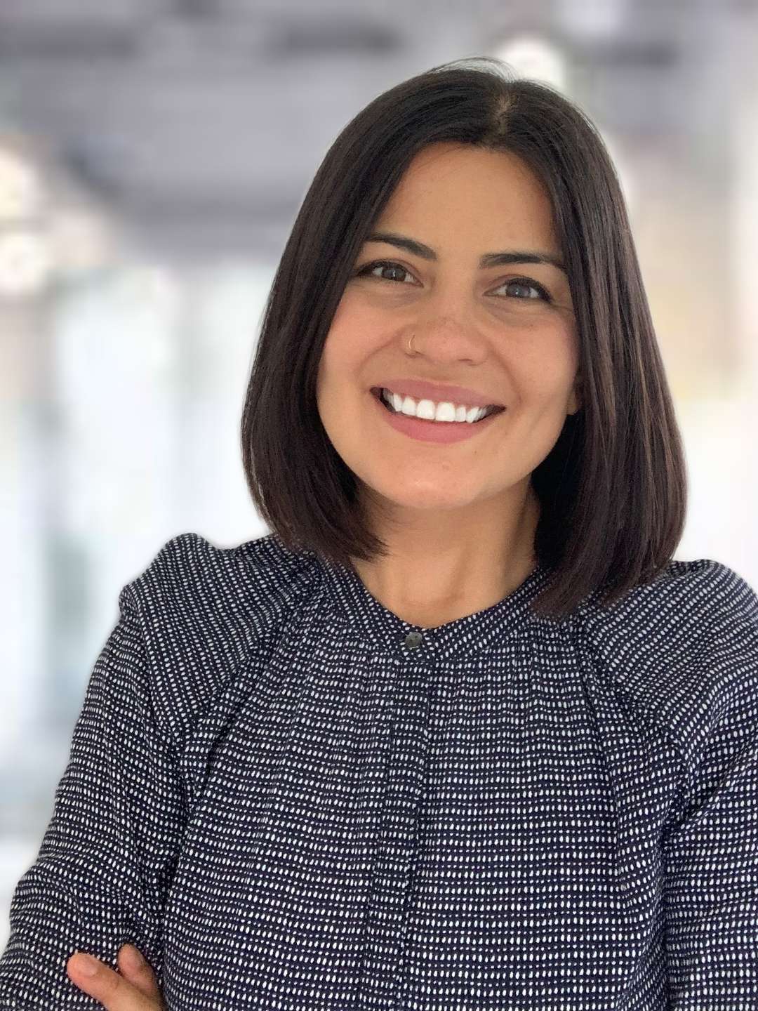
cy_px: 506
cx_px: 379
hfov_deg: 44.2
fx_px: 934
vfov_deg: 56.8
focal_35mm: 32
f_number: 2.2
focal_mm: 2.87
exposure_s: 1/58
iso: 320
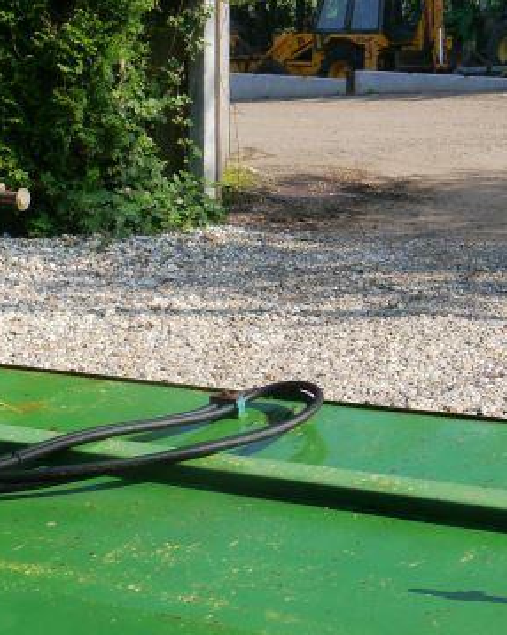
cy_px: 493
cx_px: 181
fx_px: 1783
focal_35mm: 95
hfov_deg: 16.2
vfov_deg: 20.0
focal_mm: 17
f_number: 7.1
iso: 160
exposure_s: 1/320
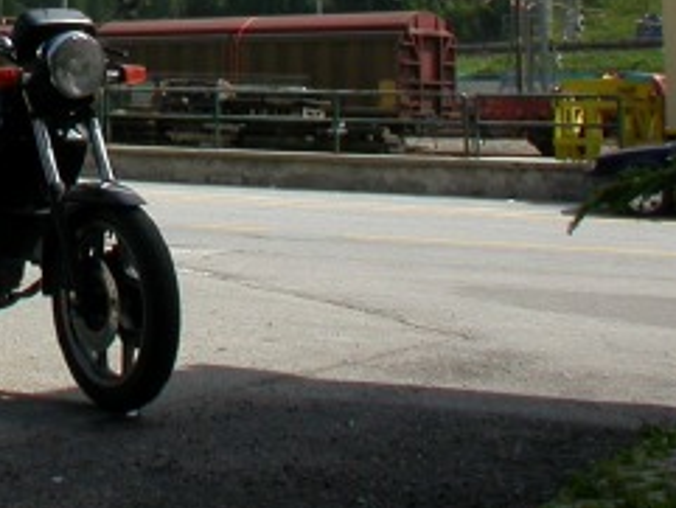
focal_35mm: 126
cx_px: -280
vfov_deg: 11.4
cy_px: -180
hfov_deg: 14.7
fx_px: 2462
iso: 100
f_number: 6.7
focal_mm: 7.85
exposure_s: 1/284
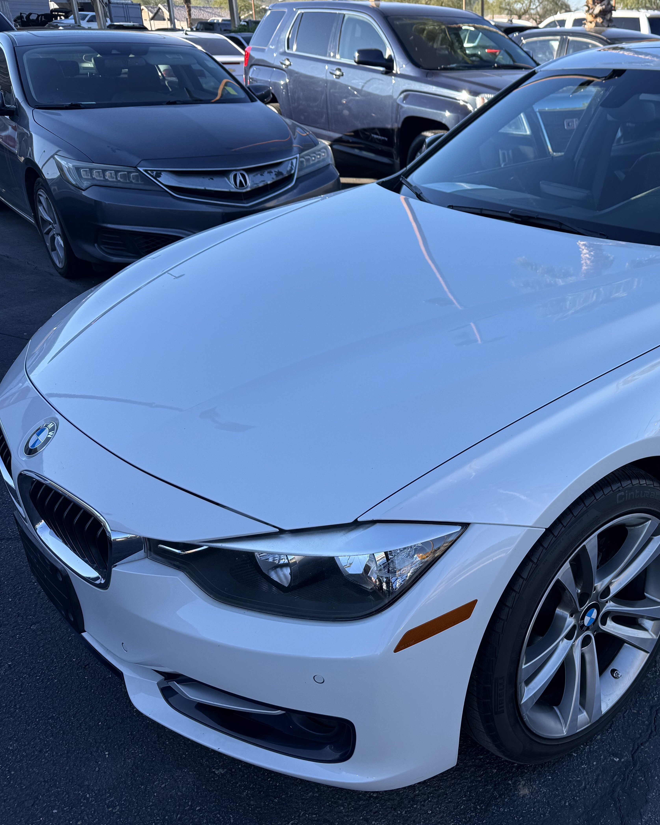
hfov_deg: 43.6
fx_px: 781
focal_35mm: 32
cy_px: 413
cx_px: 532
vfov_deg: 55.7
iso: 80
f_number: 1.78
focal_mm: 6.76
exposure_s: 1/1122
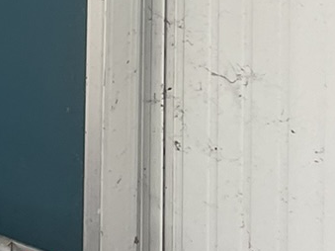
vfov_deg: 9.1
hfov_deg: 11.1
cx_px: -455
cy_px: -290
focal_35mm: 151
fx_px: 1461
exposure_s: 1/121
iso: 80
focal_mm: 5.1
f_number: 1.6
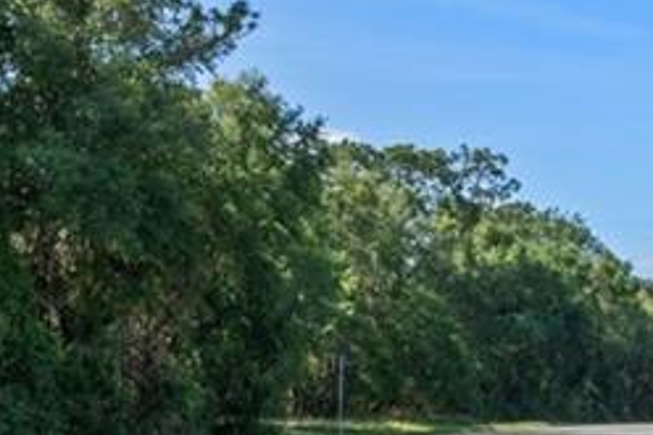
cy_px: 370
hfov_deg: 28.7
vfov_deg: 19.7
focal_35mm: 68
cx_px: 561
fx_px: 1234
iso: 320
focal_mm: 11
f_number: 8
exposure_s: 1/500
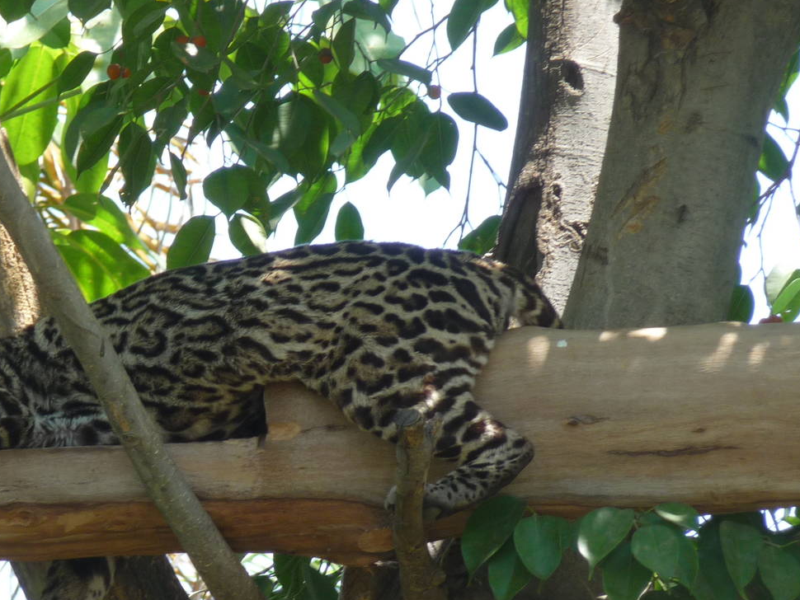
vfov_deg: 4.0
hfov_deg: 5.3
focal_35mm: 376
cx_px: 159
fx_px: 8692
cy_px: 418
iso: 100
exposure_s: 1/100
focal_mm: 39.2
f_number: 4.9
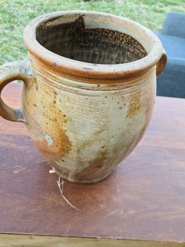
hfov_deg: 53.1
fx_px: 185
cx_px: 92
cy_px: 124
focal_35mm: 26
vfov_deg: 67.3
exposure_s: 1/120
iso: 50
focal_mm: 5.4
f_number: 1.8
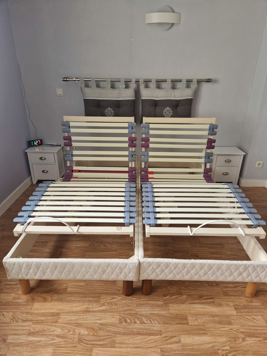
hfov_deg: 58.9
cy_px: 178
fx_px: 237
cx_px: 134
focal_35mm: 23
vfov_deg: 73.9
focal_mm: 5.4
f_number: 1.8
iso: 160
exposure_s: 1/180
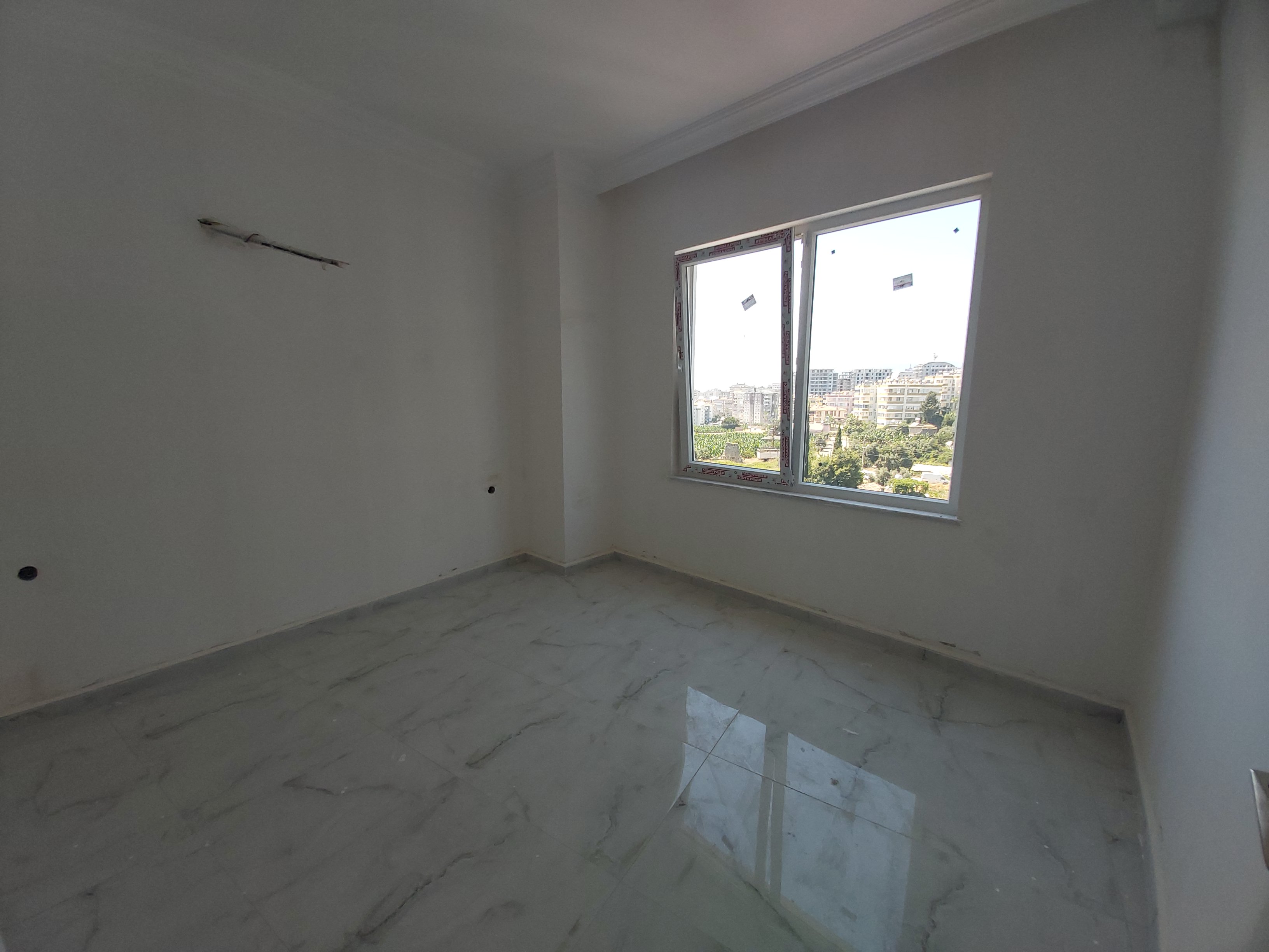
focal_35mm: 12
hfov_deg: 110.5
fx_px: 440
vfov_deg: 94.5
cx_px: 634
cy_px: 476
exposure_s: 1/285
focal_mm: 1.42
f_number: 2.2
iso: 40
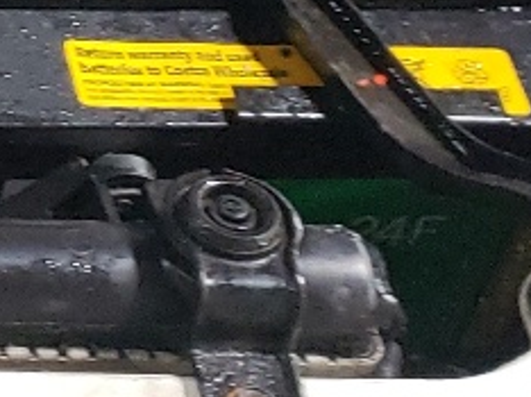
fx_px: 2728
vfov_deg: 8.0
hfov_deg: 9.8
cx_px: -751
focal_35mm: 178
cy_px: -347
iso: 161
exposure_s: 1/60.2
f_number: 1.5
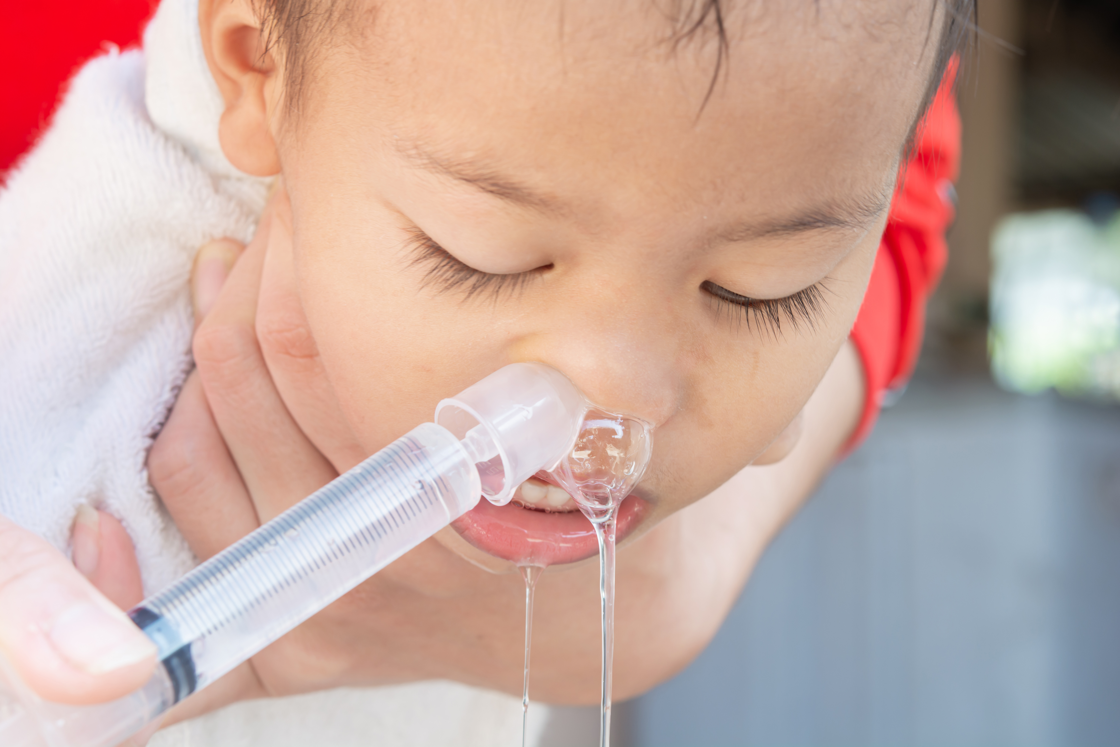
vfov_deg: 15.2
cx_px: 560
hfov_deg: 22.6
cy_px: 374
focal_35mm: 90
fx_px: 2800
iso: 100
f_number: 8
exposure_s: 1/20
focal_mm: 60
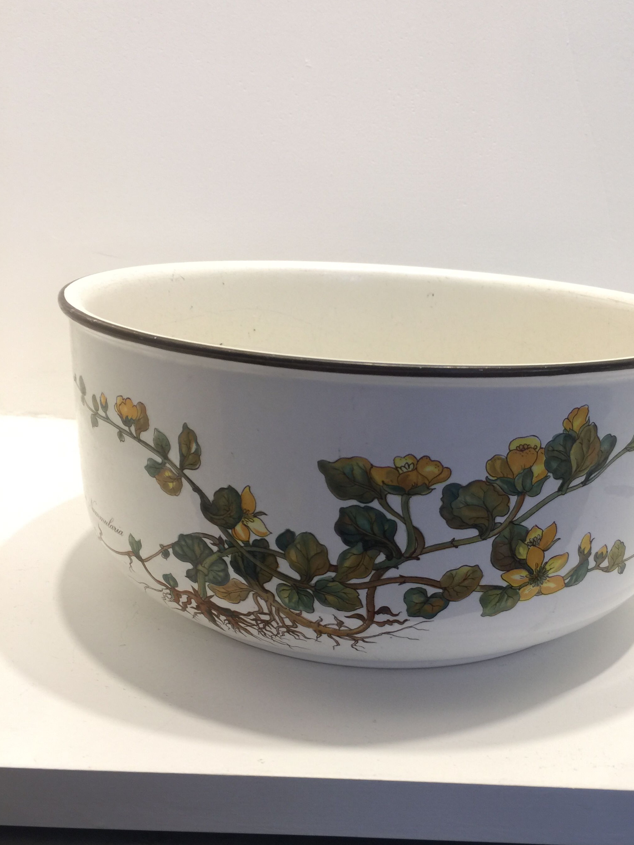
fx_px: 855
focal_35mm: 35
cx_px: 381
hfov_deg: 40.5
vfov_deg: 52.5
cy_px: 477
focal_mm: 4.15
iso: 50
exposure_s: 1/17
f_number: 2.2
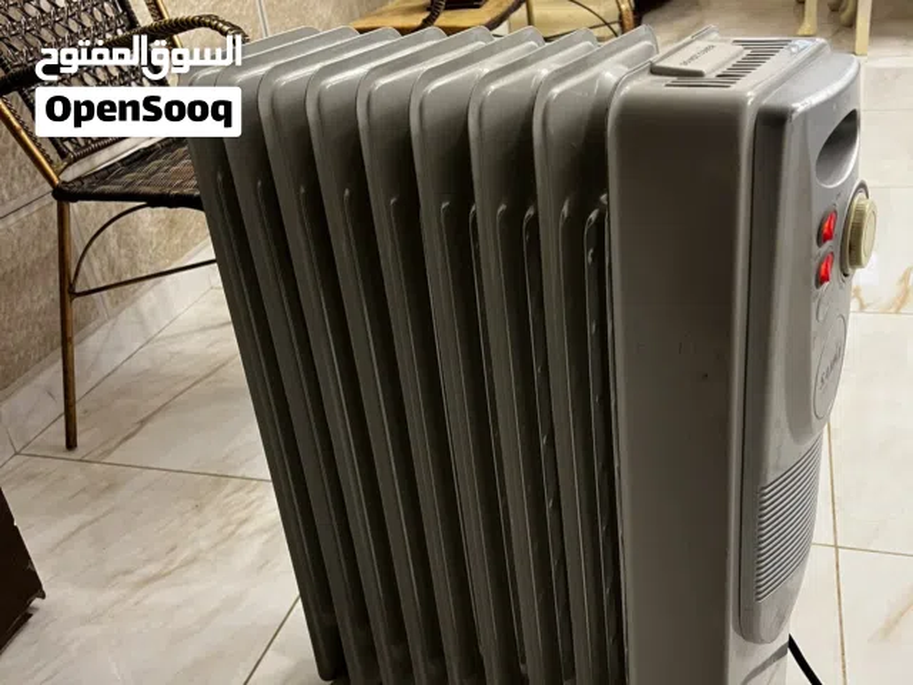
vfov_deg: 53.1
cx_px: 456
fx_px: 686
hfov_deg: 67.3
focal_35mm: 26
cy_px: 342
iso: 250
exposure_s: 1/50
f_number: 1.5
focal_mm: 5.7
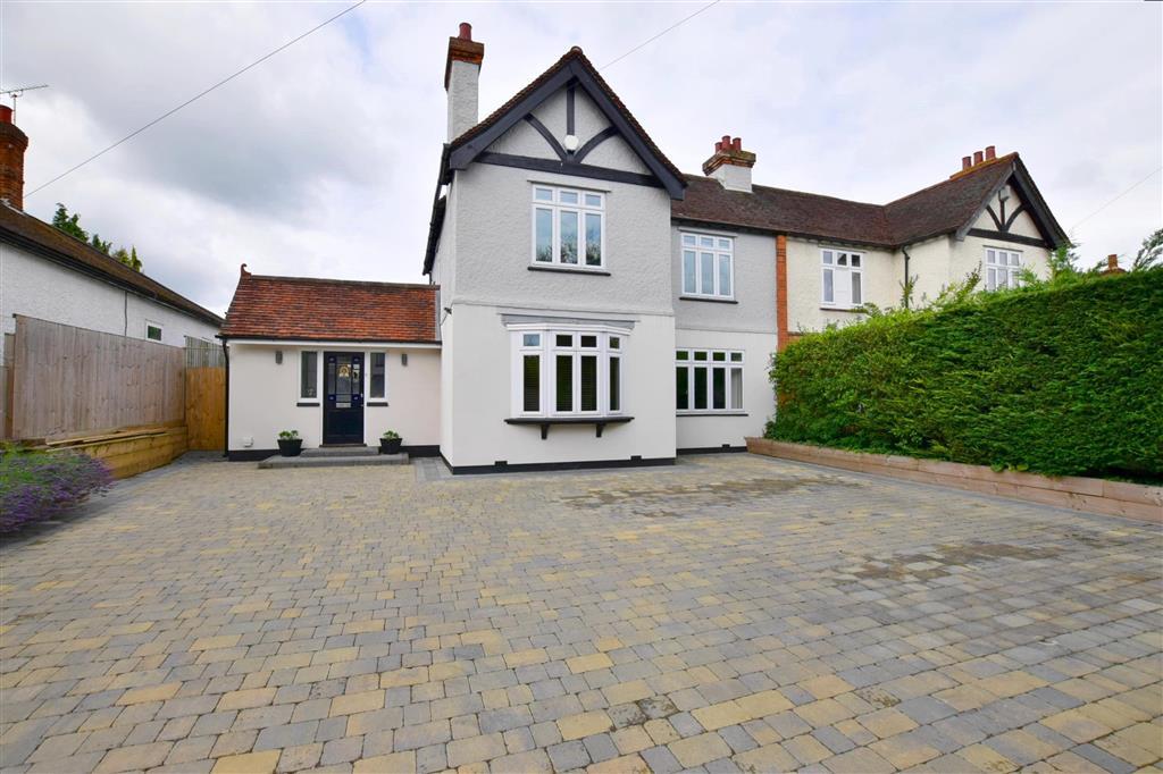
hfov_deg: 100.4
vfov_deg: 77.3
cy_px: 387
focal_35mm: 15
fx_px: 484
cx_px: 582
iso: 400
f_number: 11
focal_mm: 10
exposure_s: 1/800
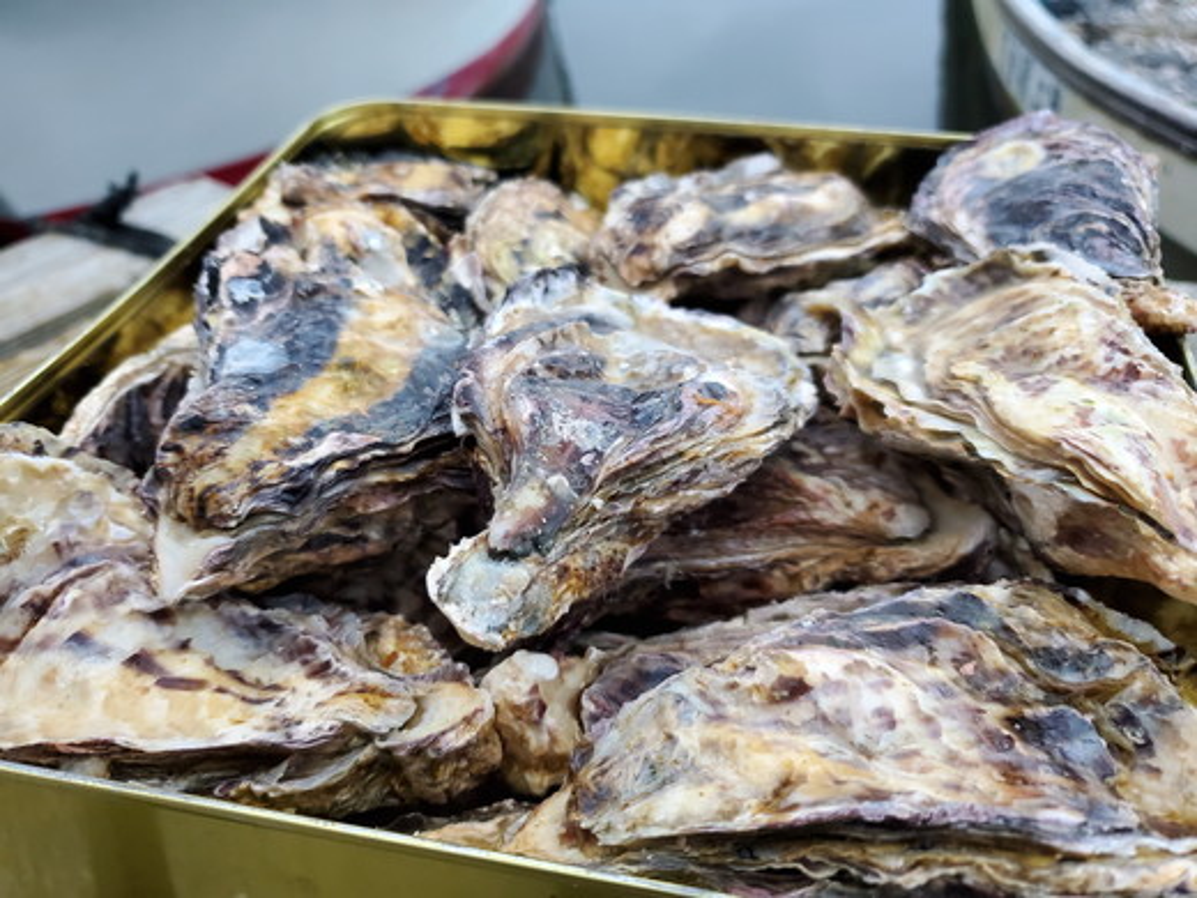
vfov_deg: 53.1
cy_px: 449
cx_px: 598
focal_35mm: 26
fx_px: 899
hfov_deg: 67.3
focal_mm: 4.3
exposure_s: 1/50
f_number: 1.5
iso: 400
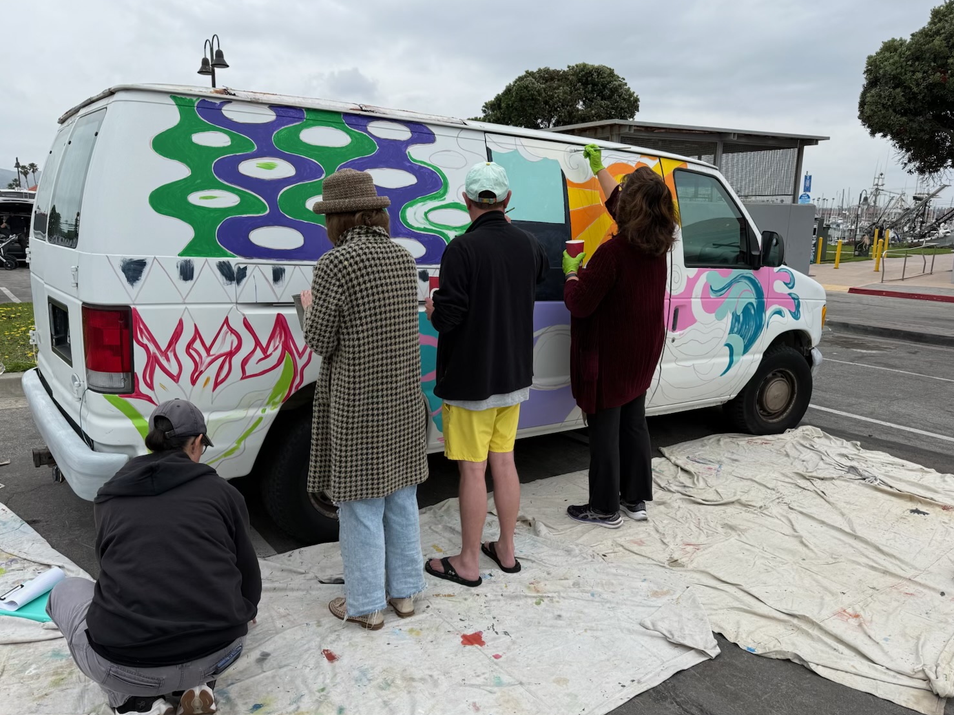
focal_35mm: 26
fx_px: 717
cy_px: 378
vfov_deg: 53.0
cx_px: 465
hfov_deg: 67.3
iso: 80
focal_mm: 6.76
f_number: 1.78
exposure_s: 1/2703
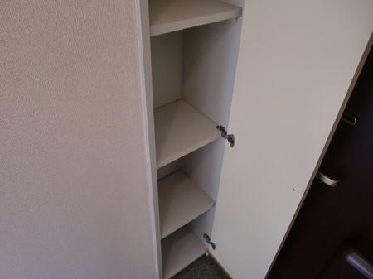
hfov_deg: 63.5
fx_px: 302
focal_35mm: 28
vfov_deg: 49.7
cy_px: 140
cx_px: 186
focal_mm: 4.65
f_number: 2.6
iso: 200
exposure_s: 1/60
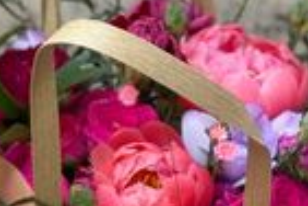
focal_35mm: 163
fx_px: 1394
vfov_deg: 8.4
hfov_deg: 12.6
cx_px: 140
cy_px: 199
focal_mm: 6
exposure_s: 1/122
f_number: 2
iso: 25
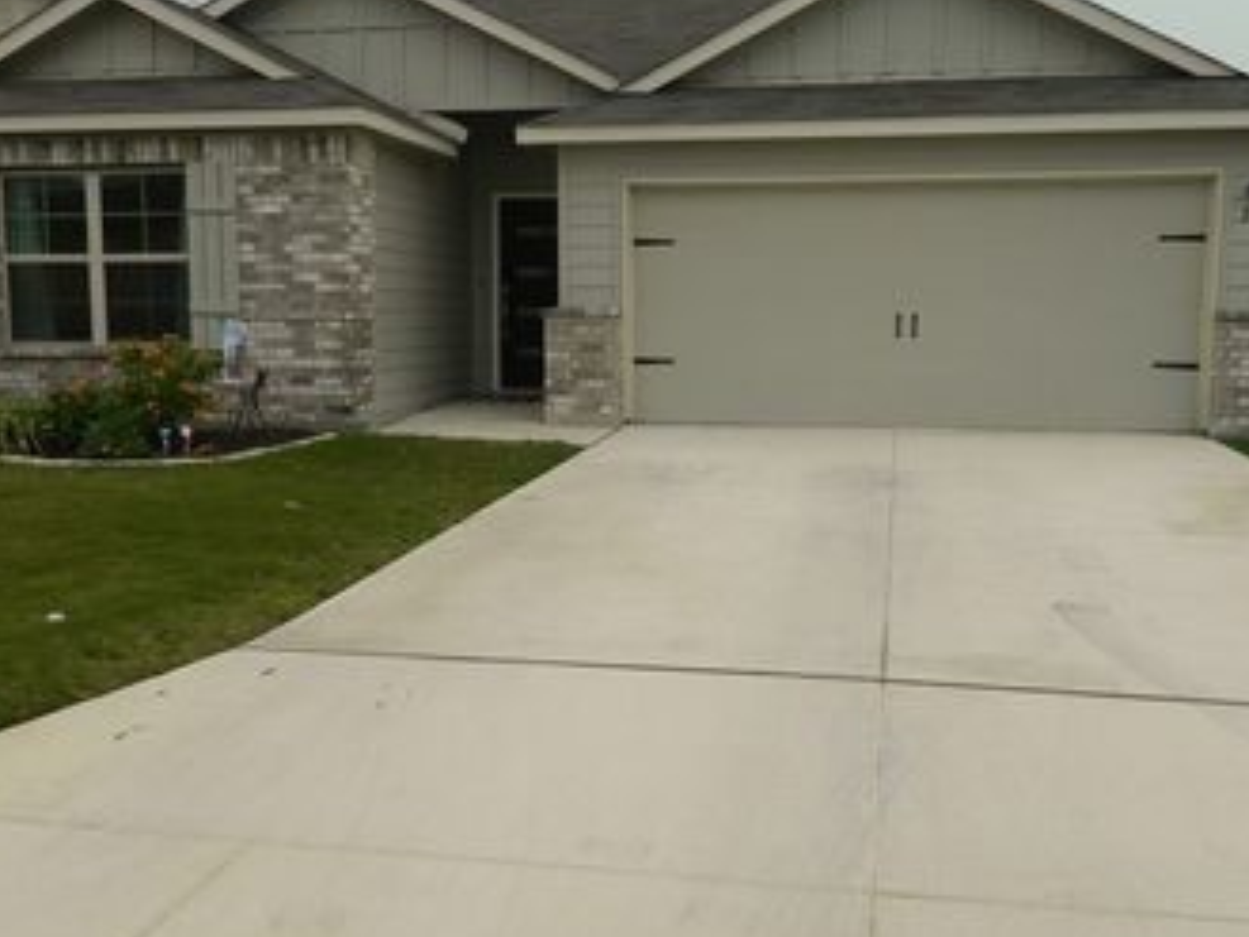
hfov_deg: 48.9
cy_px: 484
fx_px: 1372
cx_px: 596
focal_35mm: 38
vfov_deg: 37.7
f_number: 3.1
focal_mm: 4.5
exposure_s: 1/640
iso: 80
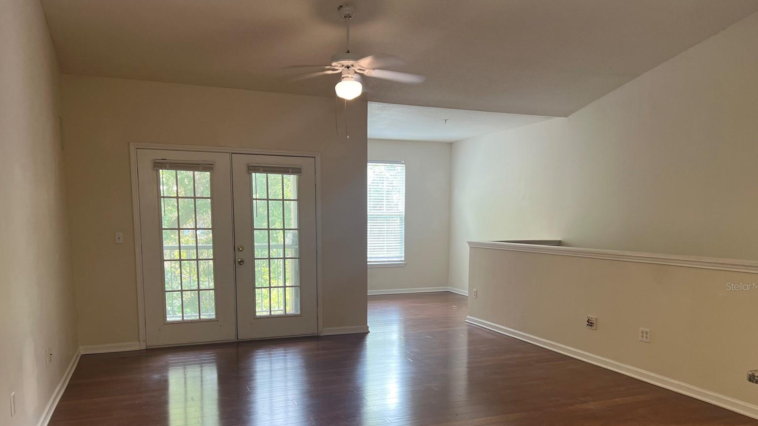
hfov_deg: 66.1
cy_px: 286
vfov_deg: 39.7
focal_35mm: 29
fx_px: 583
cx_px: 384
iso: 125
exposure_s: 1/60
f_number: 1.5
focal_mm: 5.7
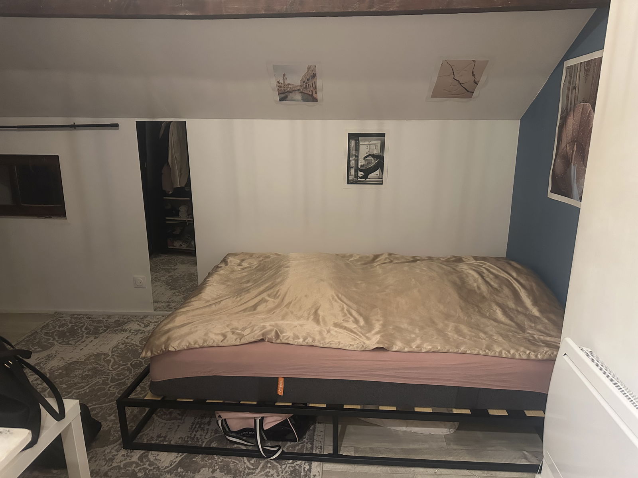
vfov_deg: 56.8
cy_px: 239
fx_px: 442
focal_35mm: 24
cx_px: 319
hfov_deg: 71.6
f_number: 1.78
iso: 640
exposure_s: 1/33
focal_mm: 6.86
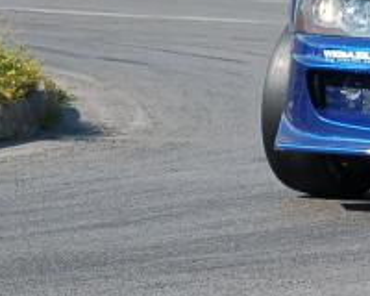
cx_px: 459
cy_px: -21
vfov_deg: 3.0
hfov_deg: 3.7
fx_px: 5683
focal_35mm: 519
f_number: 4.5
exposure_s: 1/1000
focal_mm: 72
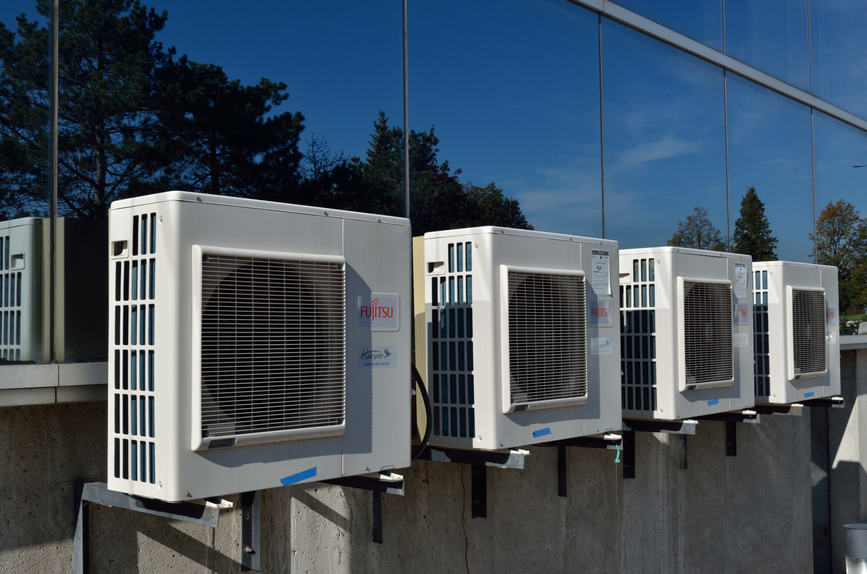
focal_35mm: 39
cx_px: 434
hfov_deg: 49.6
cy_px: 287
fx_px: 937
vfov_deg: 34.1
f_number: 8
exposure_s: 1/400
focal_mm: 26
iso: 100
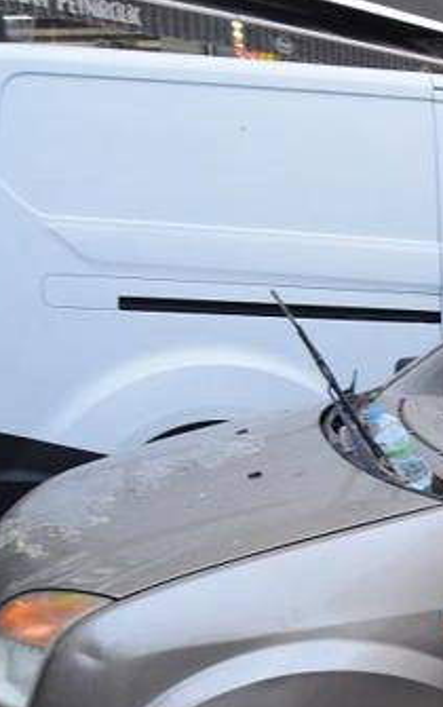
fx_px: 1214
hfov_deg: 17.8
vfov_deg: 32.1
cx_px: 726
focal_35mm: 63
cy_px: 489
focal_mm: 18
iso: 800
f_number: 8
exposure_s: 1/50
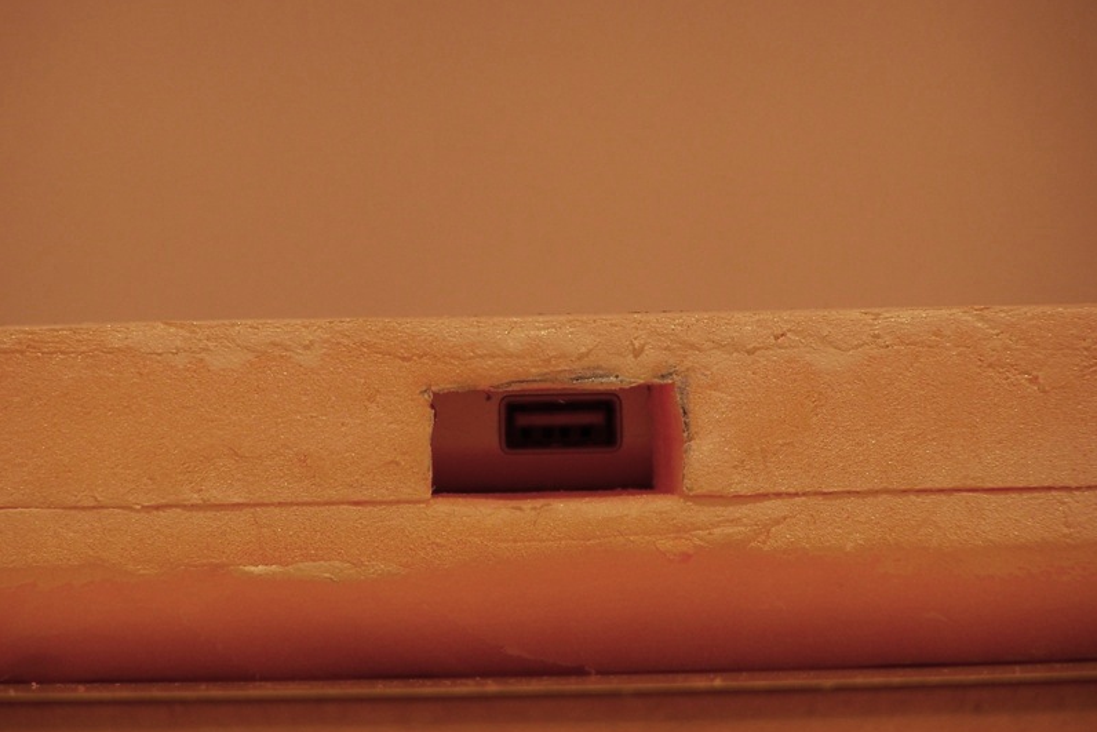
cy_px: 389
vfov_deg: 3.5
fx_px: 12099
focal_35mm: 397
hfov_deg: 5.2
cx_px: 550
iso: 64
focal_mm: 63
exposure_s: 1/3.2
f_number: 3.7
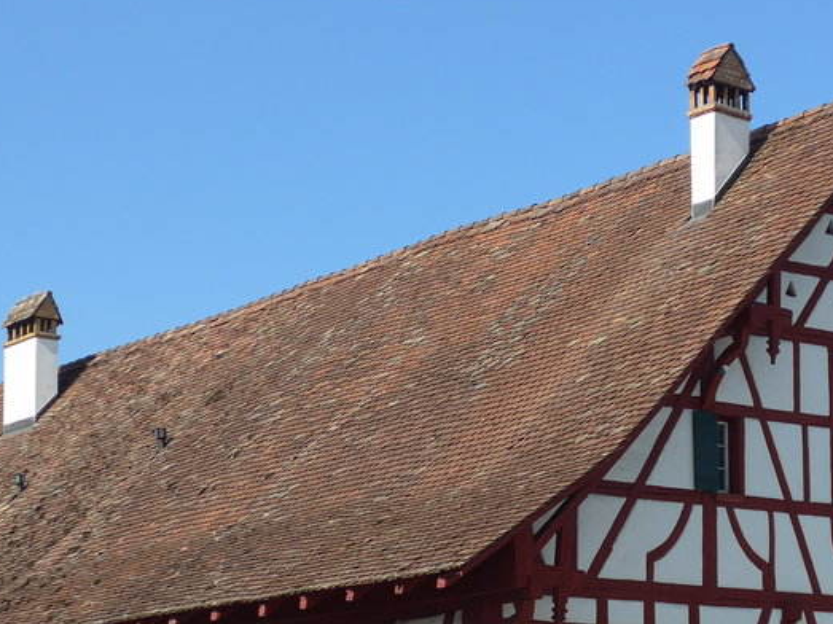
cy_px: 540
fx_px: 2430
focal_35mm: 101
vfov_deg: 14.5
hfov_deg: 19.4
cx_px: 473
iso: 80
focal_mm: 9
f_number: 2.8
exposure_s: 1/1300
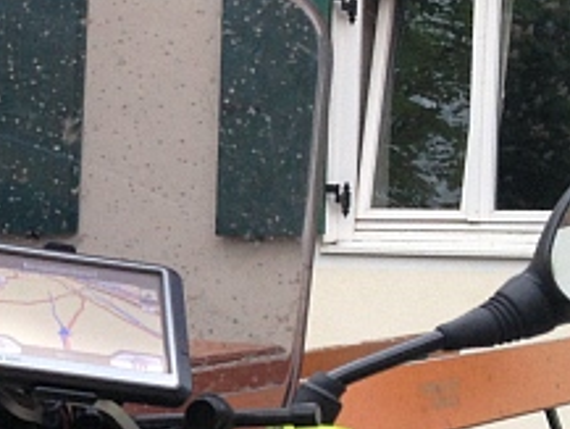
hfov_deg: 14.6
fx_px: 2125
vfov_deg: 11.5
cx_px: -165
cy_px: 255
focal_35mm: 129
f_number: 2.4
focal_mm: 4.28
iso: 80
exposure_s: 1/20
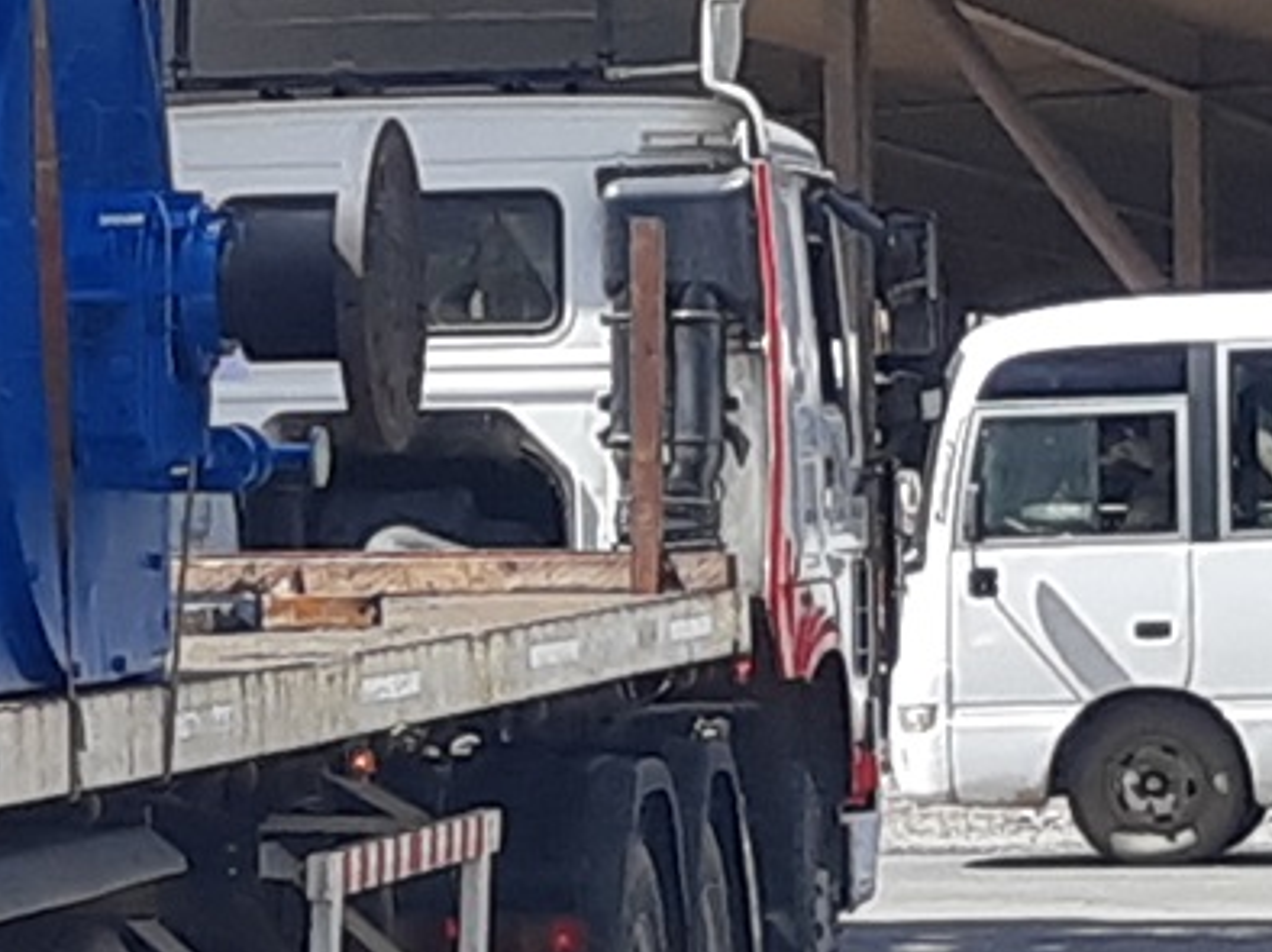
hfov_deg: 26.7
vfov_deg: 22.1
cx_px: -171
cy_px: 691
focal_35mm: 66
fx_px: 2424
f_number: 1.7
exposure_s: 1/1111
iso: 40
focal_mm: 3.93
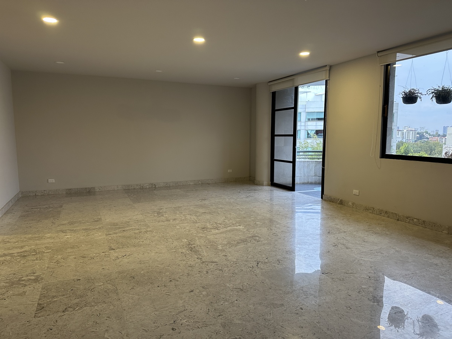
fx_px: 313
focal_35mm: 24
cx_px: 226
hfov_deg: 71.6
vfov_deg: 56.8
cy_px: 170
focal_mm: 6.86
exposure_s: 1/87
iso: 250
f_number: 1.78
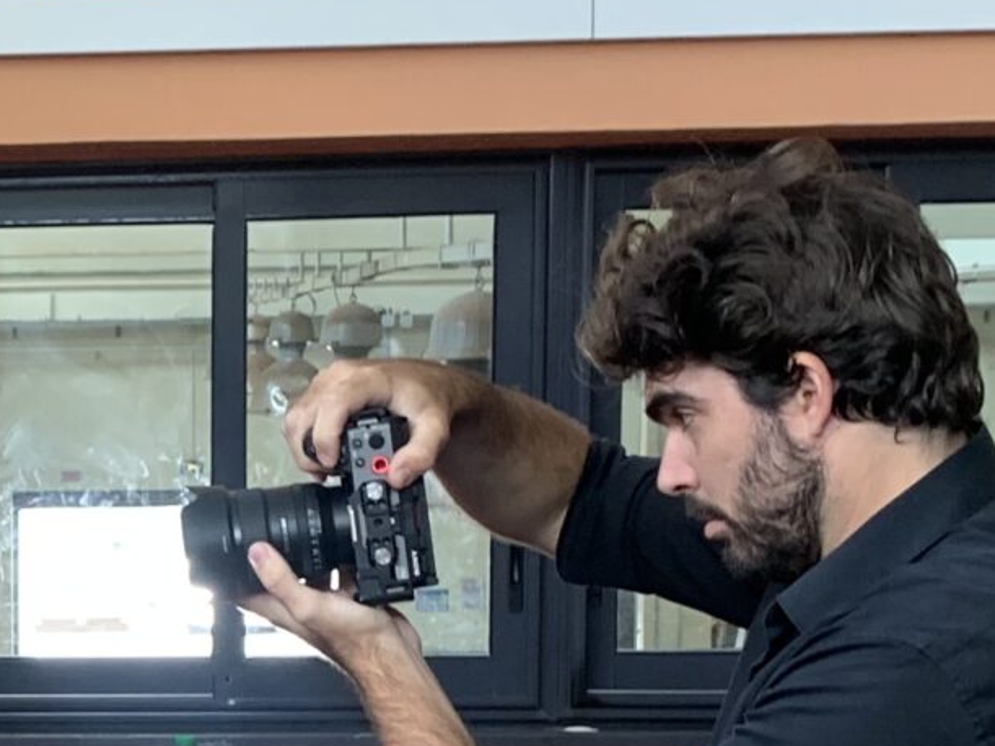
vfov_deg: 13.4
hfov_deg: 17.3
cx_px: -174
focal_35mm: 109
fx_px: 3132
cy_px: 741
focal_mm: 4.25
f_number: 1.8
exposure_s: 1/60
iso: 100
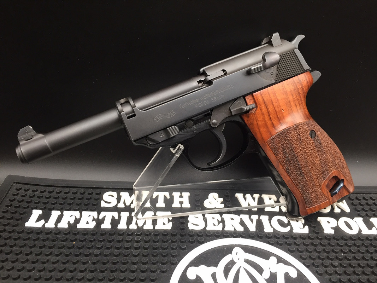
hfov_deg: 61.7
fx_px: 316
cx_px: 188
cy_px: 142
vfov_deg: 48.2
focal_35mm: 29
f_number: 2.2
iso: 80
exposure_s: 1/30
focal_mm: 4.15
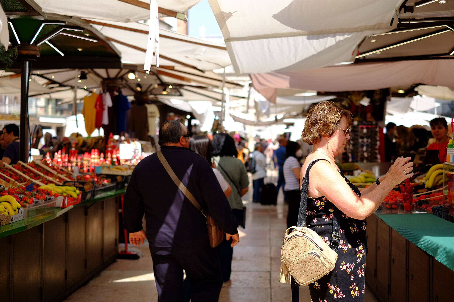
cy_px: 151
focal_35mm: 53
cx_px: 227
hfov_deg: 37.5
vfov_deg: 25.5
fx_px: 668
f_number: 2
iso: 200
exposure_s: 1/4000
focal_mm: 35
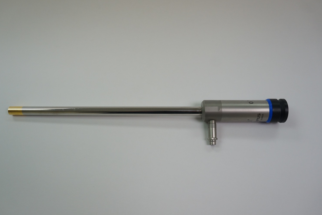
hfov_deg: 63.6
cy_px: 112
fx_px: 259
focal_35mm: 29
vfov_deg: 45.0
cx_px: 153
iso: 400
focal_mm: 18
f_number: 4.5
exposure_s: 1/100
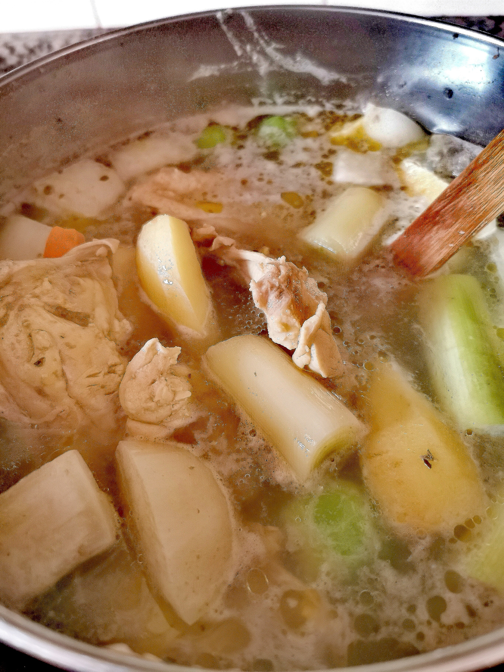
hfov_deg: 51.4
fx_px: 524
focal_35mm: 27
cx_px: 252
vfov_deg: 65.3
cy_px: 336
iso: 400
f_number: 1.6
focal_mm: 5.56
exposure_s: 1/50
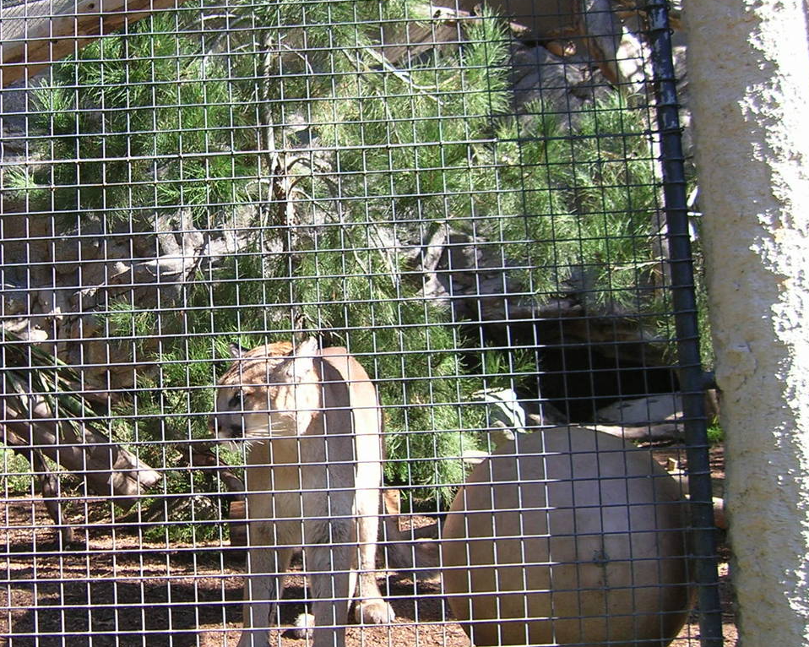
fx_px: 1364
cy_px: 344
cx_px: 166
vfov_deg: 26.7
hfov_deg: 32.2
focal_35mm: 57
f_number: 2.9
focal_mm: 5.8
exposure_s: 1/128
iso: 50
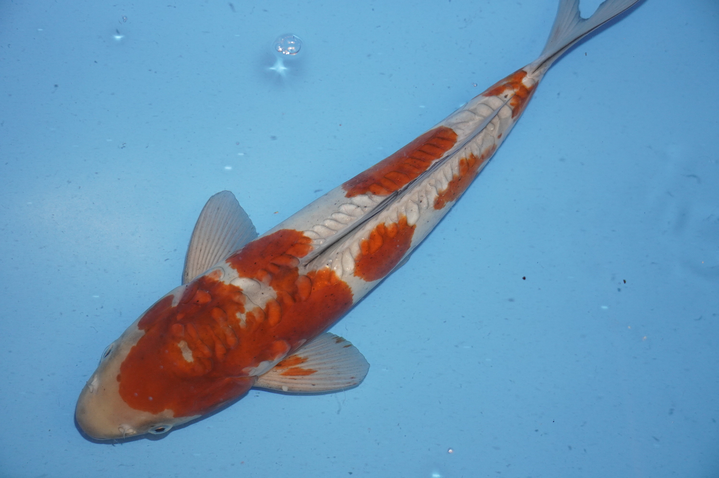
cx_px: 360
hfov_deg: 34.2
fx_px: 1167
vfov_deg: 23.1
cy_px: 239
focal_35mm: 58
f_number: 4.5
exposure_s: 1/160
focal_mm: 39
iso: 1250
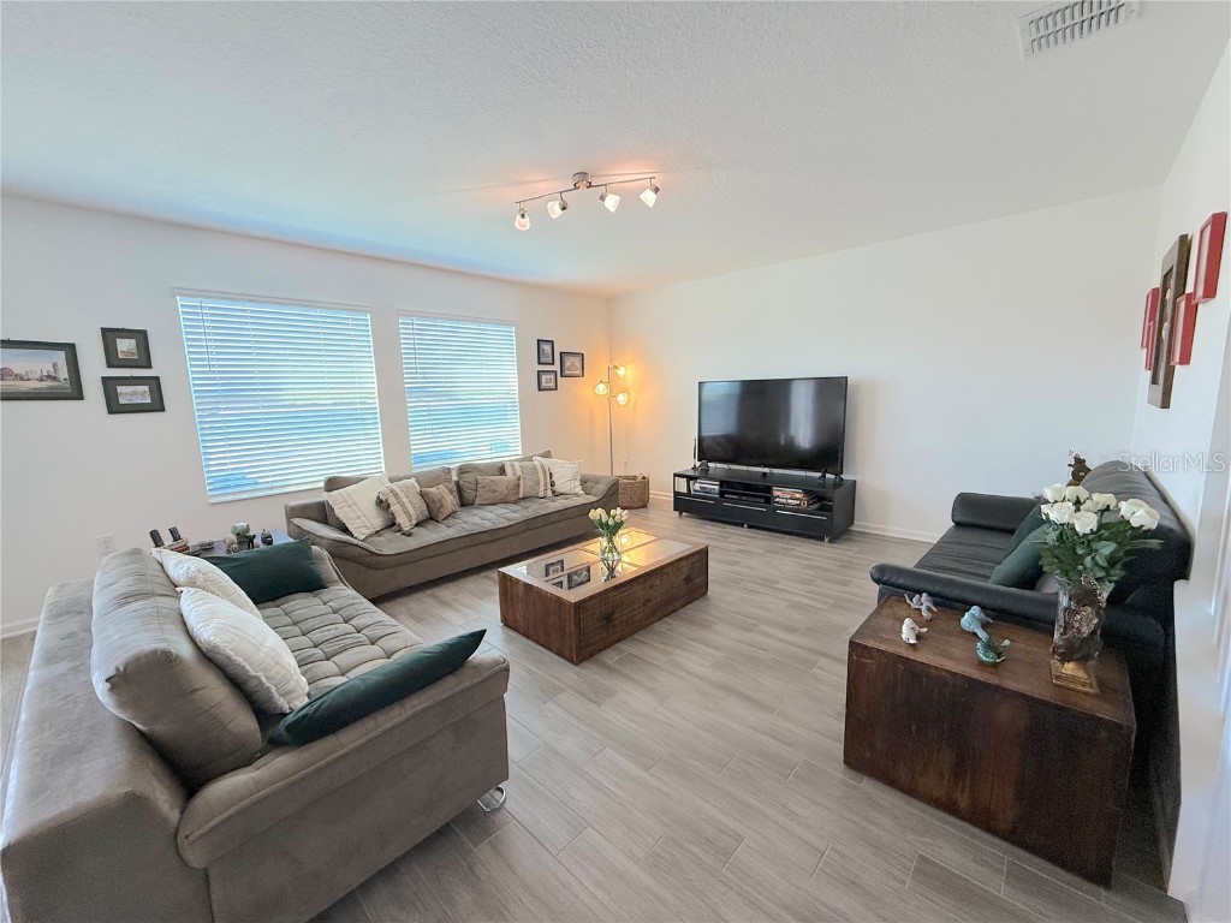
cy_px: 462
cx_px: 616
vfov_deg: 85.7
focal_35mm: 14
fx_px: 498
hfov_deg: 102.1
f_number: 2.2
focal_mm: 2.22
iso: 100
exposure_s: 1/120
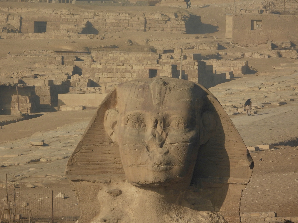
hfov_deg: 2.8
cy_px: 112
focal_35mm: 700
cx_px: 149
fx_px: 6026
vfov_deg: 2.1
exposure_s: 1/800
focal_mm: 125
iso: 100
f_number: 5.6
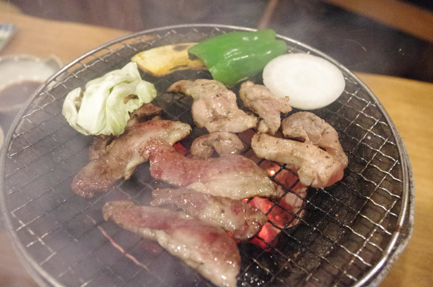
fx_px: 432
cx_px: 216
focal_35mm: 36
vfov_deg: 36.8
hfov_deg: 53.2
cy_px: 144
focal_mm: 24.38
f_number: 5
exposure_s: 1/30
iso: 12800
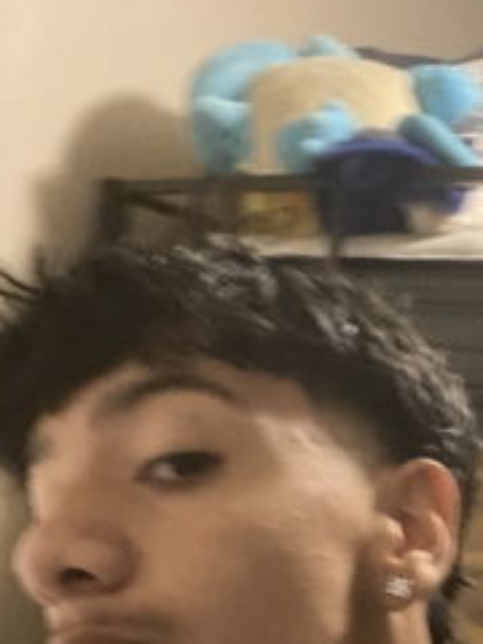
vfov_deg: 36.7
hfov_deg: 28.8
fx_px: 930
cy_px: 529
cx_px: 338
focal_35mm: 50
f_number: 2.2
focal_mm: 2.71
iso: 1600
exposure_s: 1/15
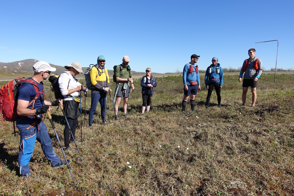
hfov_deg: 73.7
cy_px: 98
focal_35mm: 24
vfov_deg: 53.1
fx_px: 196
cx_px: 147
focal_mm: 8.8
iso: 125
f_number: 5.6
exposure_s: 1/500
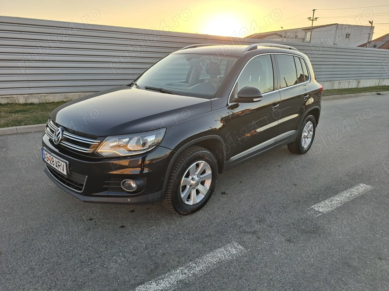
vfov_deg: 58.9
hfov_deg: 73.9
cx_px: 194
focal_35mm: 23
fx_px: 258
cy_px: 146
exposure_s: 1/172
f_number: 1.8
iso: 50
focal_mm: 5.54
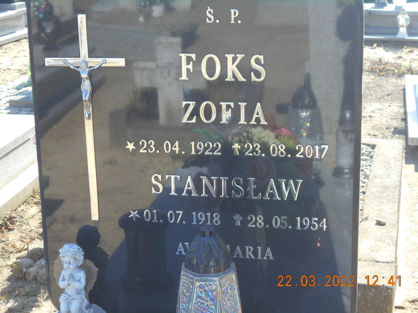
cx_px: 209
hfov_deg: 25.7
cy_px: 156
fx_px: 918
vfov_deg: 19.4
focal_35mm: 76
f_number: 5.8
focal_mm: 13.5
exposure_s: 1/100
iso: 80
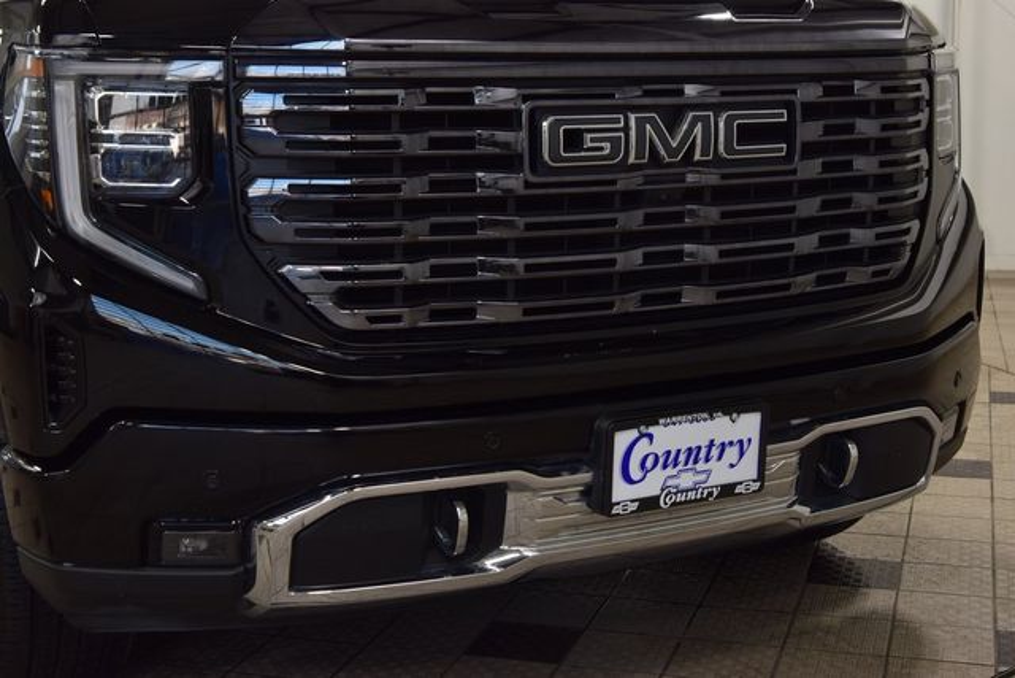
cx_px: 508
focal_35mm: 52
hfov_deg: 37.8
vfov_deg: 25.8
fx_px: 1480
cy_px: 339
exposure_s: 1/30
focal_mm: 35
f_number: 7.1
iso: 400
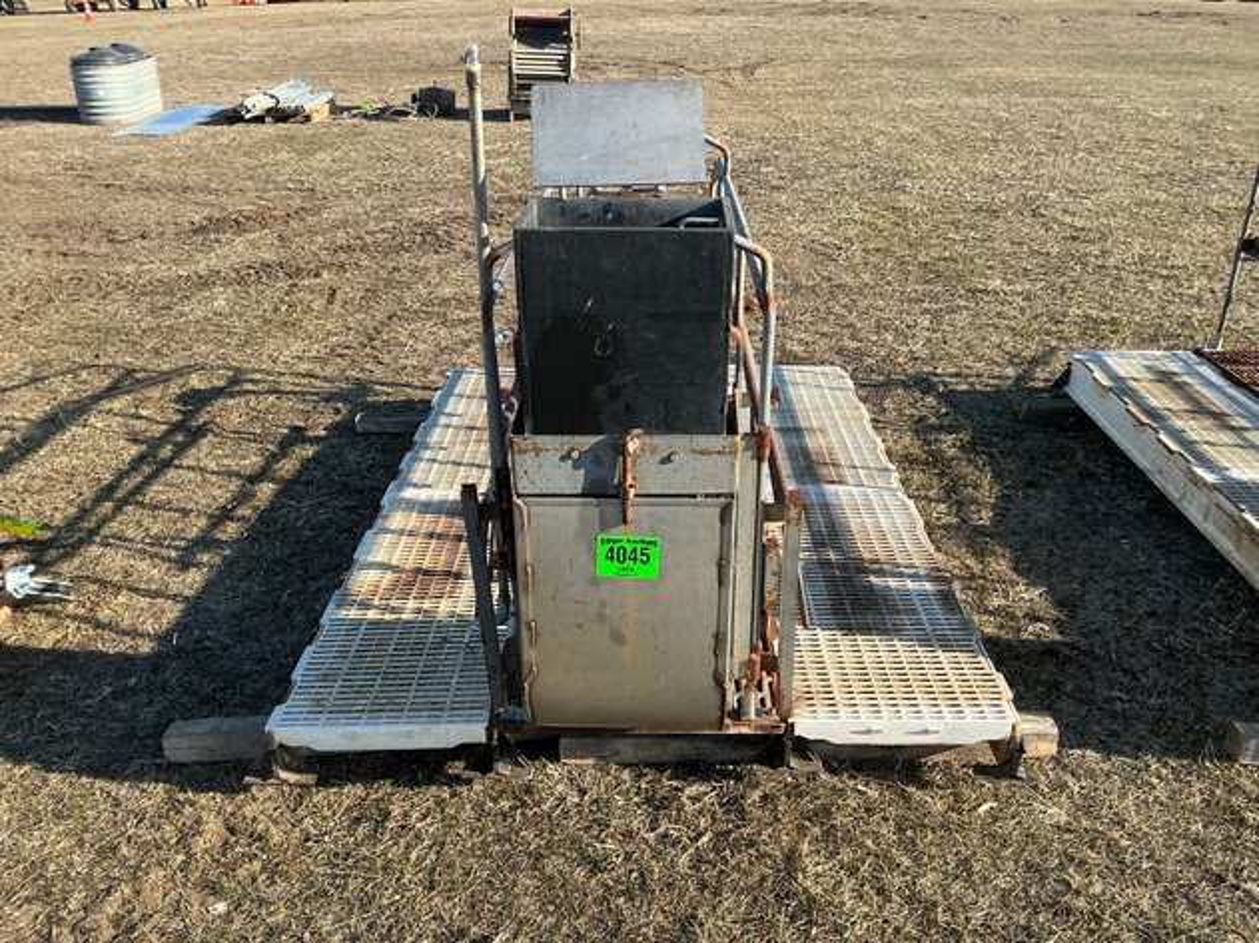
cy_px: 472
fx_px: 1018
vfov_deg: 49.7
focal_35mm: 28
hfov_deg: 63.5
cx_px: 630
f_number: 1.8
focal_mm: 3
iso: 25
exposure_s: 1/869
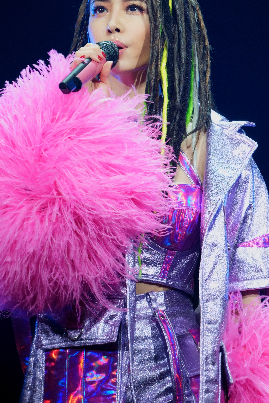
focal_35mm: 945
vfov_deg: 2.2
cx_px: 132
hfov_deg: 1.5
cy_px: 185
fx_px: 10591
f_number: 6.3
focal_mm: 600
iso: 2500
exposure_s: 1/400
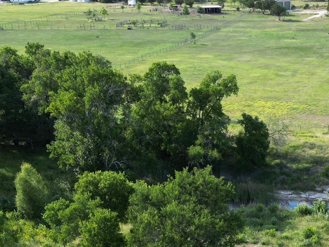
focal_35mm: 60
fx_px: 570
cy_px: 306
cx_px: 300
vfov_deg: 22.3
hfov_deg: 30.7
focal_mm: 6.72
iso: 110
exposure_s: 1/725
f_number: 1.7
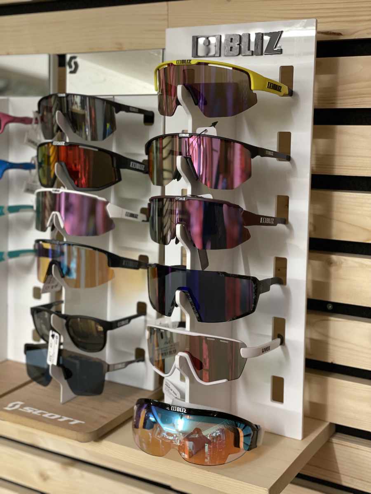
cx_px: 186
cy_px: 247
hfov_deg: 28.0
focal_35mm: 52
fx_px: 743
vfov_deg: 36.8
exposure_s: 1/33
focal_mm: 6
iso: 250
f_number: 2
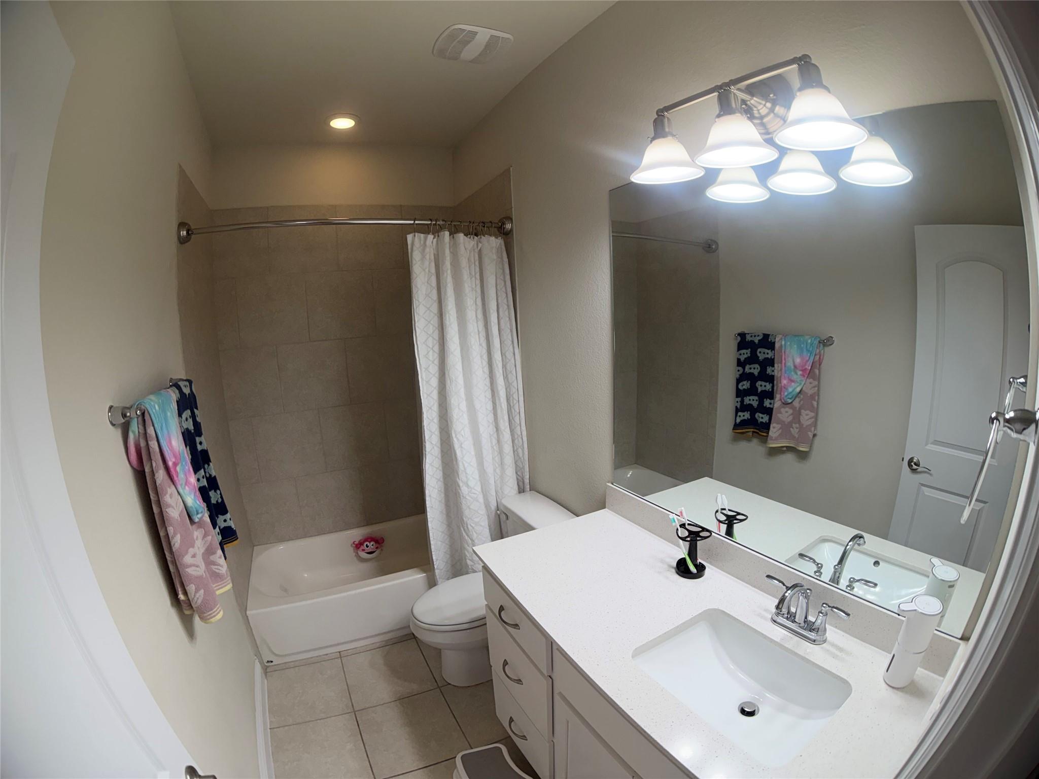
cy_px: 390
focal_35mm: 24
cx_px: 520
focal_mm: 6.76
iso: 100
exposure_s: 1/182
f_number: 1.78
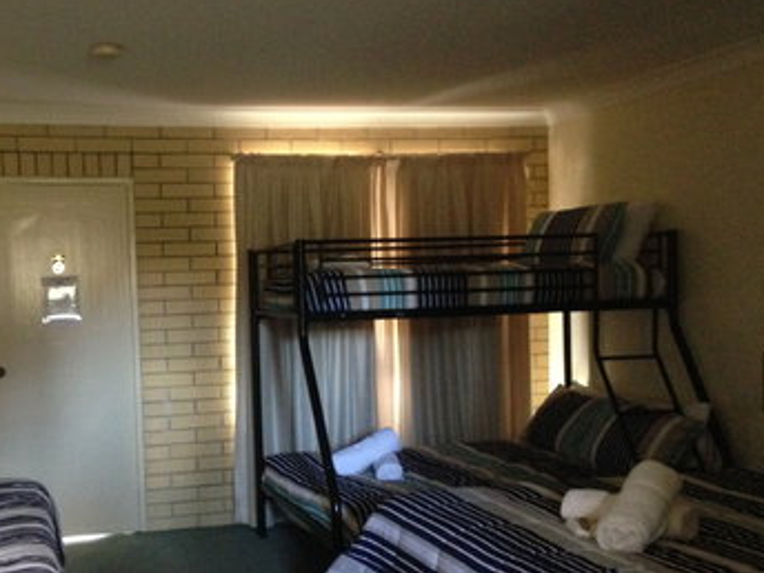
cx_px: 242
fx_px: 1015
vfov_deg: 31.5
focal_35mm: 46
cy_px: 335
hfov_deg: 40.6
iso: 640
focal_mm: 4.12
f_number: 2.4
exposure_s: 1/15
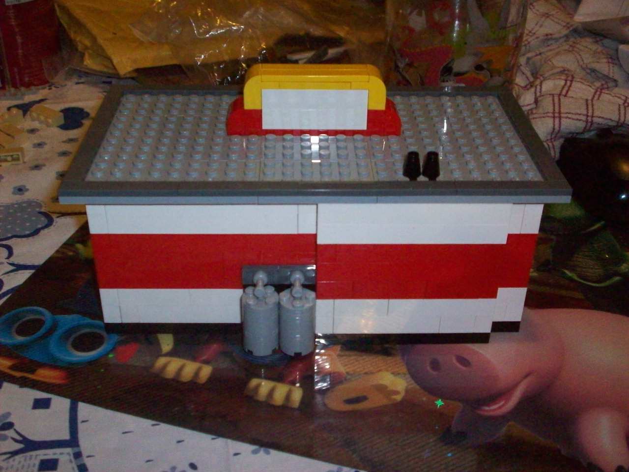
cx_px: 314
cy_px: 236
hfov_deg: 41.2
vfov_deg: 31.5
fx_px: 836
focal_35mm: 46
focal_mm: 7.6
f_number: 3.1
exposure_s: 1/71.9
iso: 400
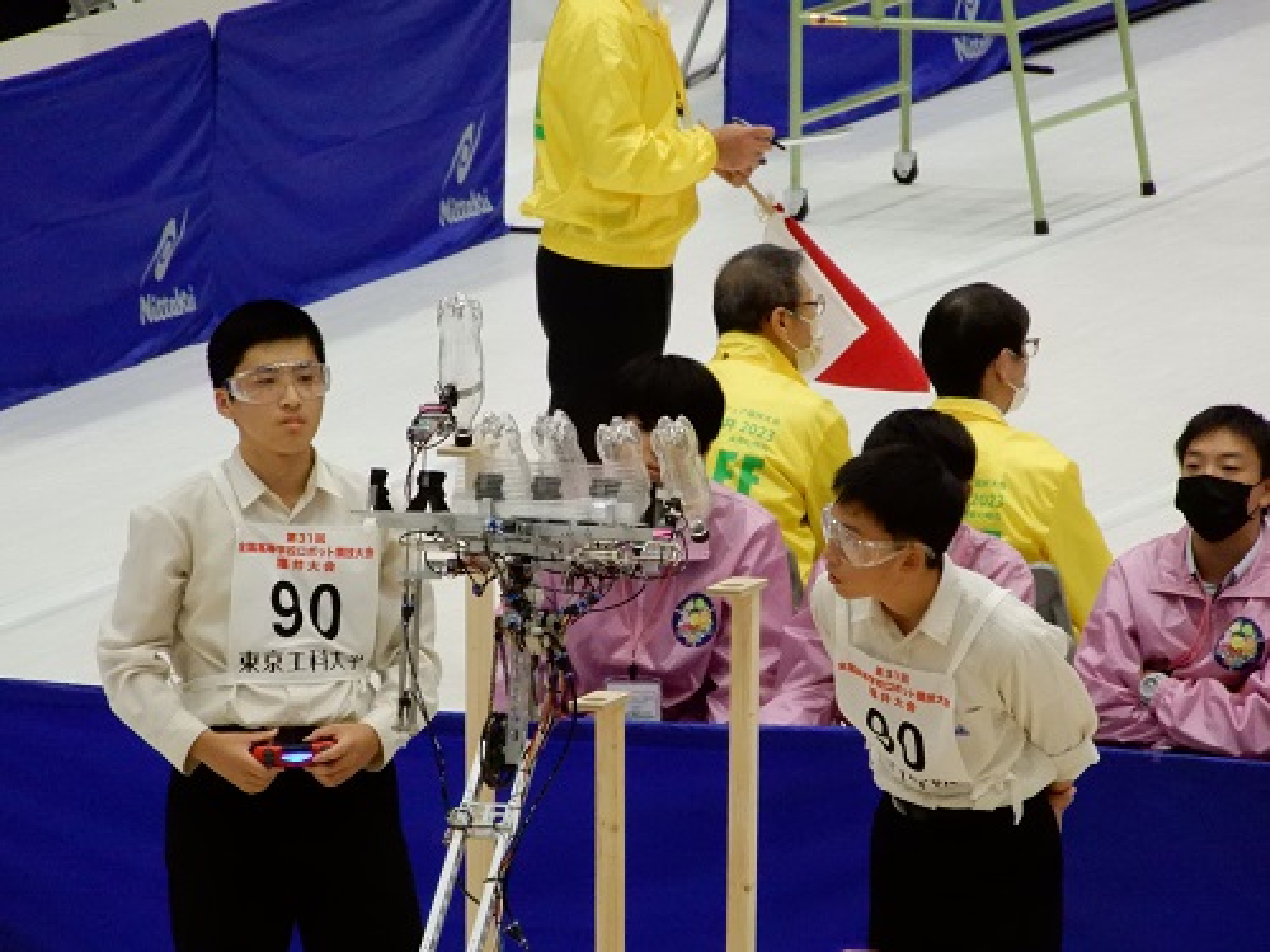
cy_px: 476
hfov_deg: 4.0
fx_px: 18344
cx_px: 635
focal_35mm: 500
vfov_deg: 3.0
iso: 1600
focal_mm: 89.2
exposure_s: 1/160
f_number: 6.3
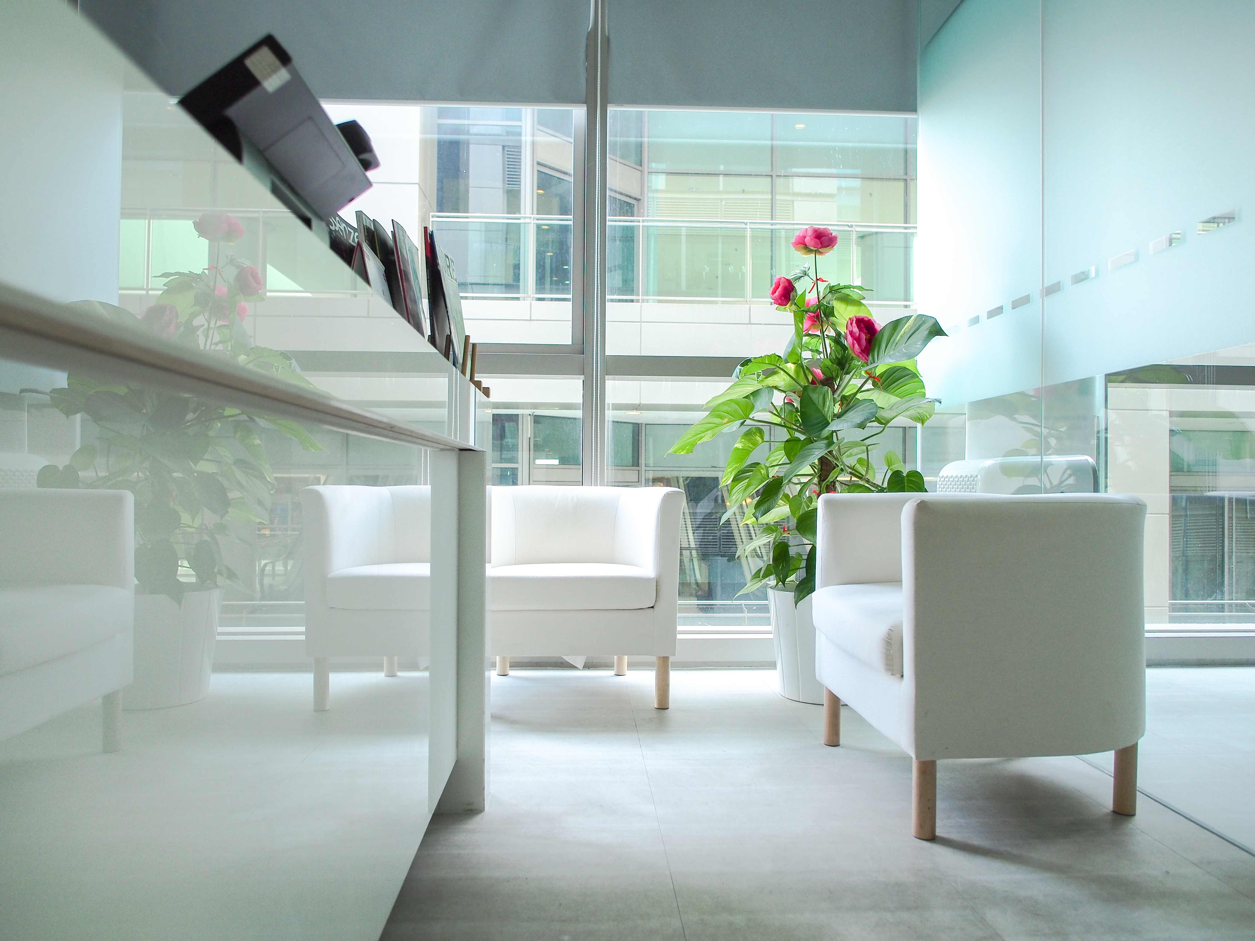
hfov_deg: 71.6
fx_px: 870
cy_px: 470
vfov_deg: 56.8
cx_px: 628
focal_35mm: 24
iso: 200
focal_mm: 12
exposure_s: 1/80
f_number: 2.8
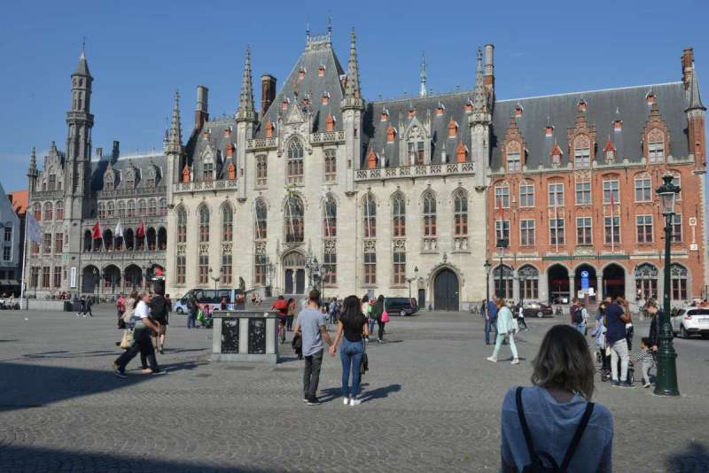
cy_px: 236
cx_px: 354
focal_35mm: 32
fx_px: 630
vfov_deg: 41.1
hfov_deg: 58.7
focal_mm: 32
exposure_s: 1/60
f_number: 22
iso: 125
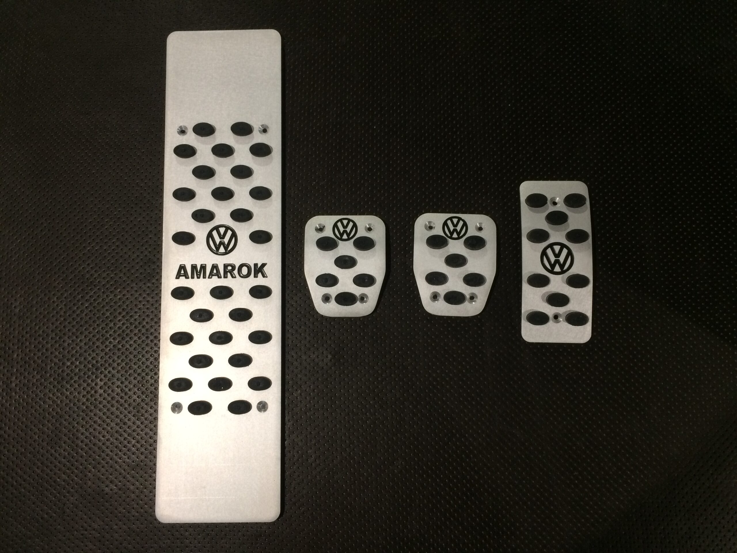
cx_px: 368
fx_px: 617
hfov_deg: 61.7
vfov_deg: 48.2
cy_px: 276
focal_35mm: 29
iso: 200
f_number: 2.2
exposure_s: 1/33
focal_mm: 4.15
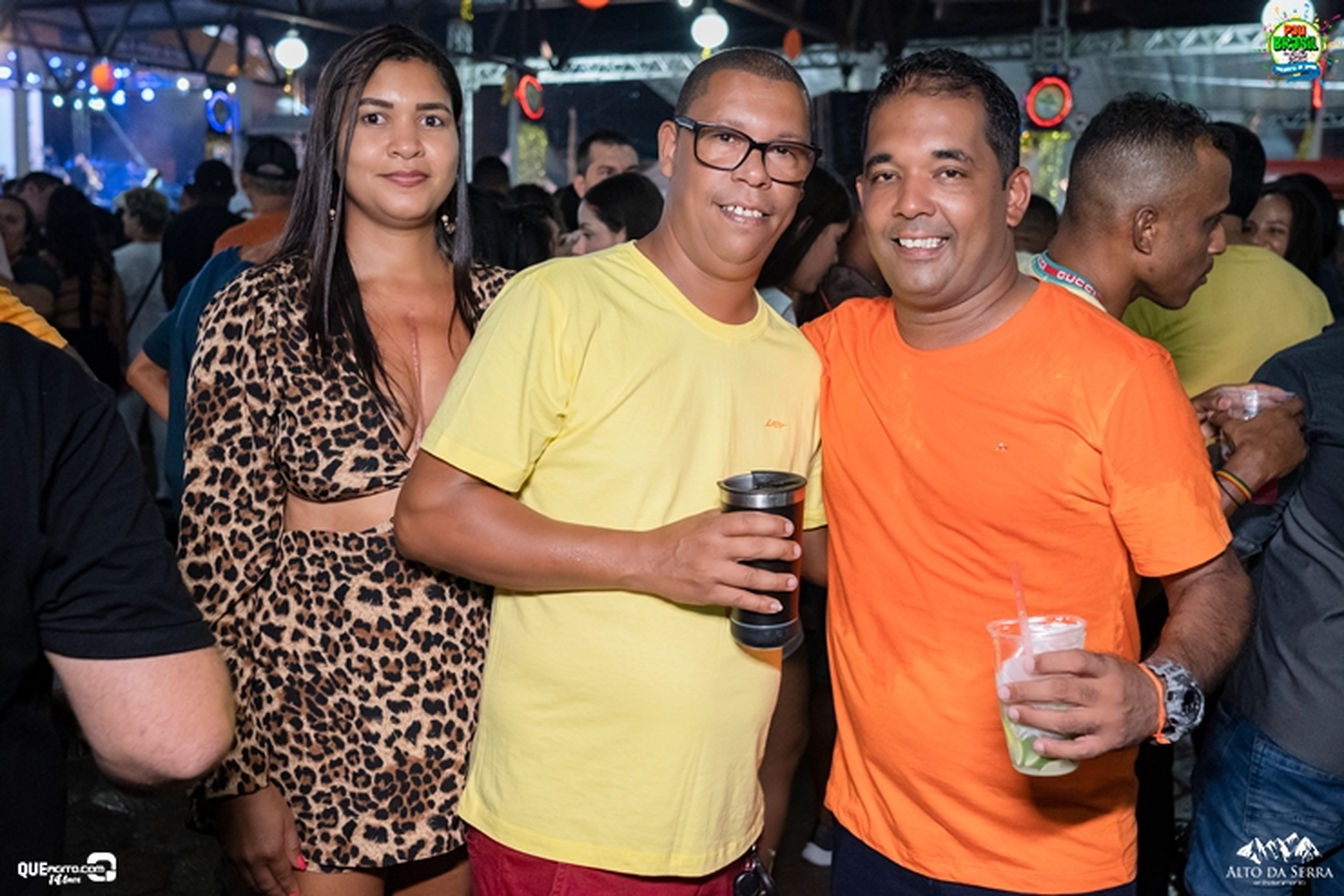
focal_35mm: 36
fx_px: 1344
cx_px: 672
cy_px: 448
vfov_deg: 36.9
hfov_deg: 53.1
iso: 2500
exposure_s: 1/320
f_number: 2.8
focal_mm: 24
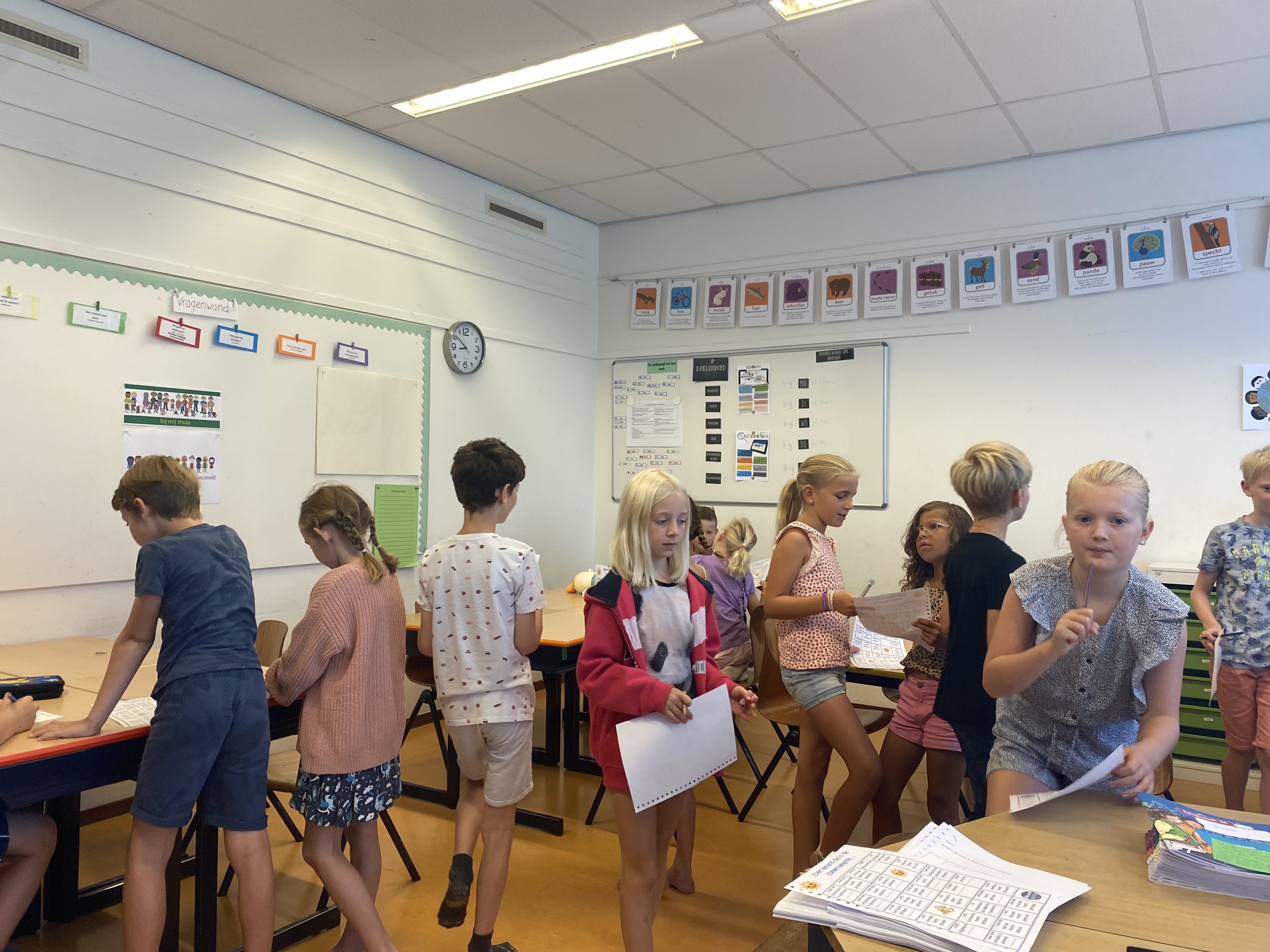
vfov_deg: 53.1
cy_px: 476
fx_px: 954
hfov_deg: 67.3
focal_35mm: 26
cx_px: 635
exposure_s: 1/100
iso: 100
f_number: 1.8
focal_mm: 4.25
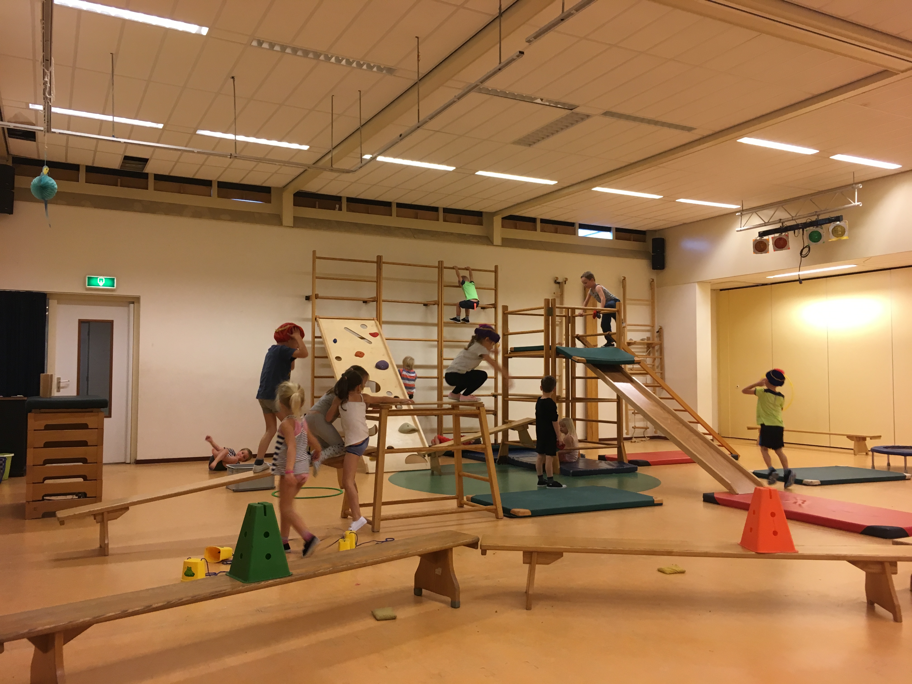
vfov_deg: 48.2
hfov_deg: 61.7
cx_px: 456
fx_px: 764
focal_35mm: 29
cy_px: 342
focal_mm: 4.15
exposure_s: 1/33
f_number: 2.2
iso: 100
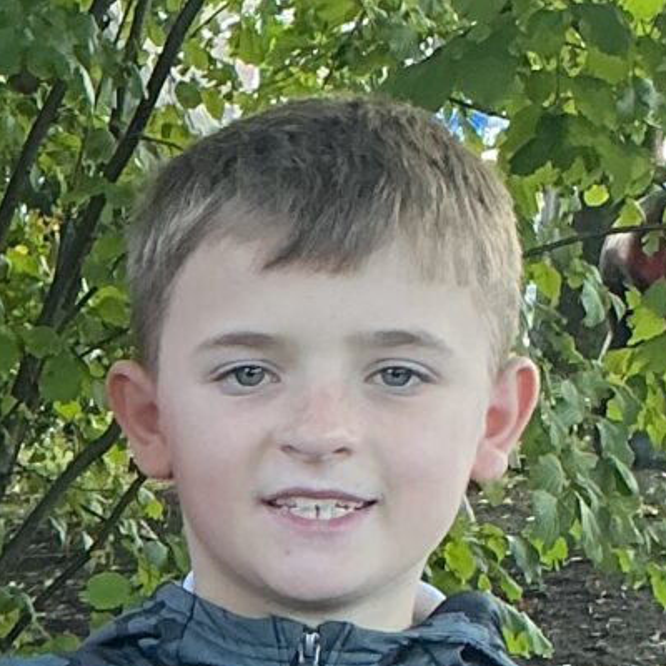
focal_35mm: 164
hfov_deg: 10.2
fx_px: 3570
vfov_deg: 10.4
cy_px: 877
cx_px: -430
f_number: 1.8
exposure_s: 1/60
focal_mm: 3
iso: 64
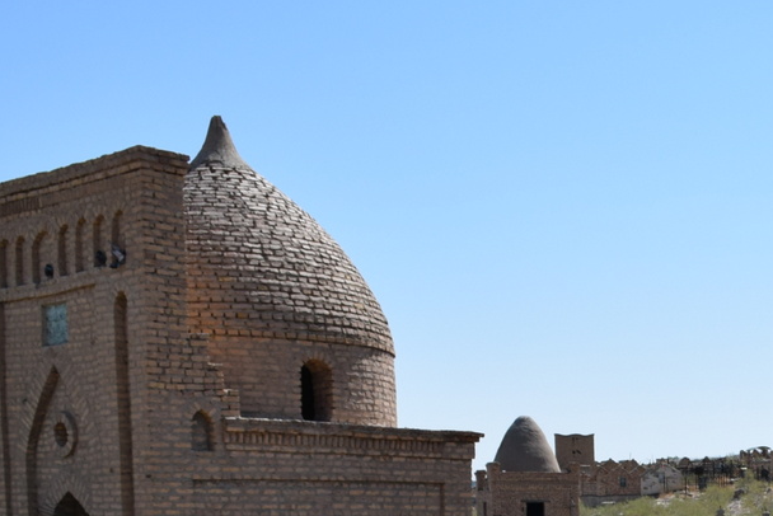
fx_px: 1525
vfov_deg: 17.9
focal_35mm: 71
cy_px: 676
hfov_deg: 26.9
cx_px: 770
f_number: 7.1
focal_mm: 18
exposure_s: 1/1600
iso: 400
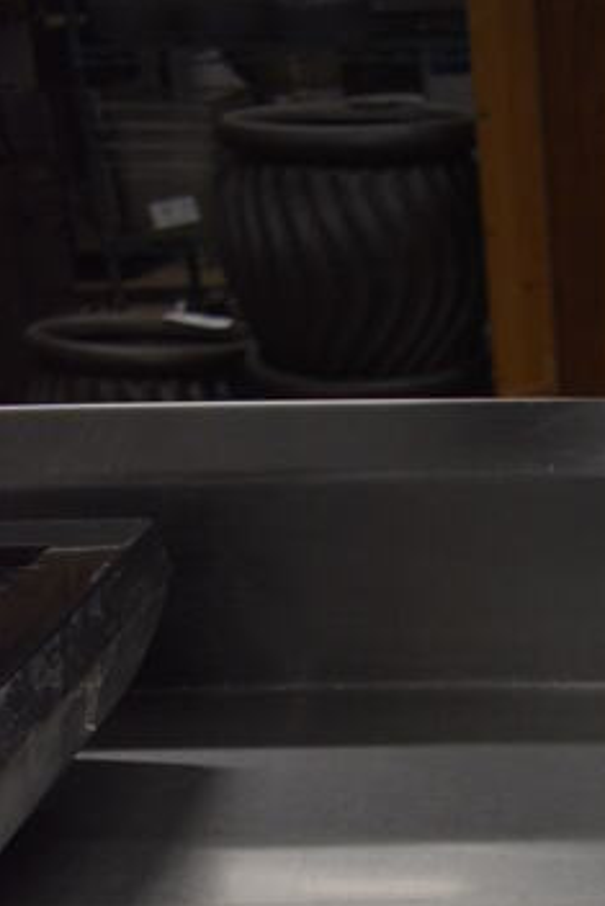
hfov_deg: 18.2
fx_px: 1763
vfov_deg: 25.1
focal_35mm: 70
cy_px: 1165
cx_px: 783
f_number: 3.5
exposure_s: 1/250
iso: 800
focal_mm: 18
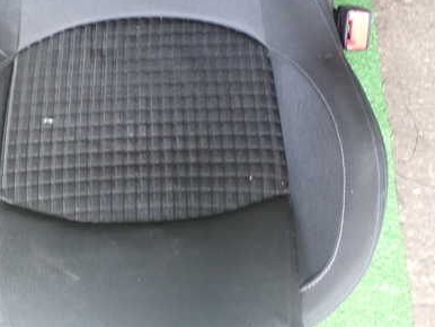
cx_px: 114
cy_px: 159
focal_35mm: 73
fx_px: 918
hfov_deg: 26.4
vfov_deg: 20.2
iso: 500
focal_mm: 8.4
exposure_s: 1/50
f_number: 3.1
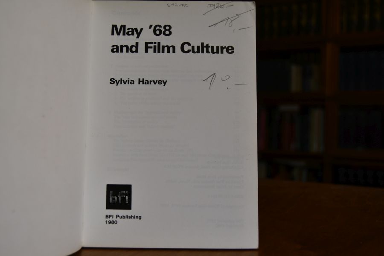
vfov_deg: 34.2
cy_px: 128
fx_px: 416
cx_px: 192
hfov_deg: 49.6
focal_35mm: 39
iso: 400
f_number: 5
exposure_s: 1/250
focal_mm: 26
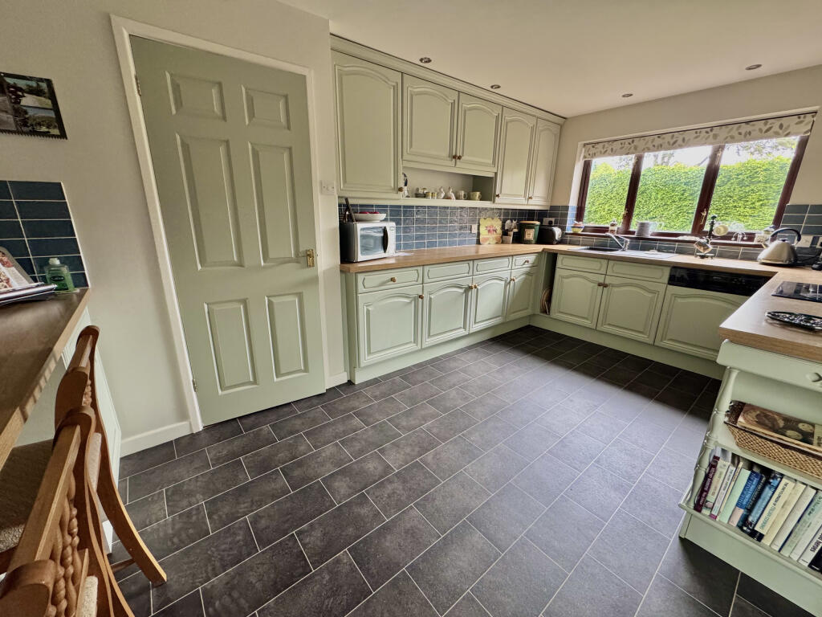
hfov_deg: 102.1
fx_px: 332
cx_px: 411
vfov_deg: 85.7
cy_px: 308
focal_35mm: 14
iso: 320
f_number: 2.2
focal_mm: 2.22
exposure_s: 1/99
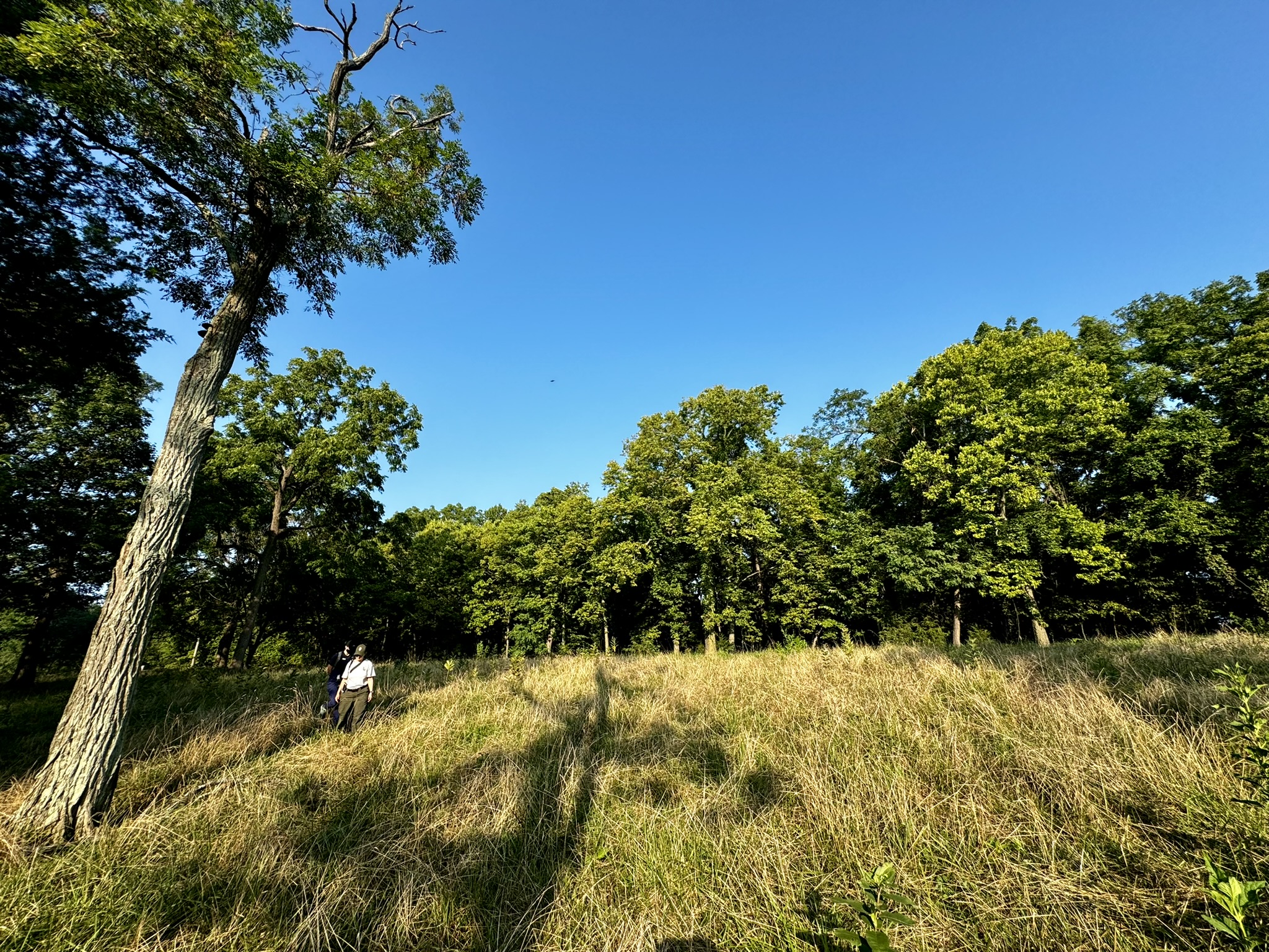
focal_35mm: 14
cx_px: 634
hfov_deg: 102.1
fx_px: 513
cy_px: 476
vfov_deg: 85.7
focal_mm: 2.22
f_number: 2.2
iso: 50
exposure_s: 1/889
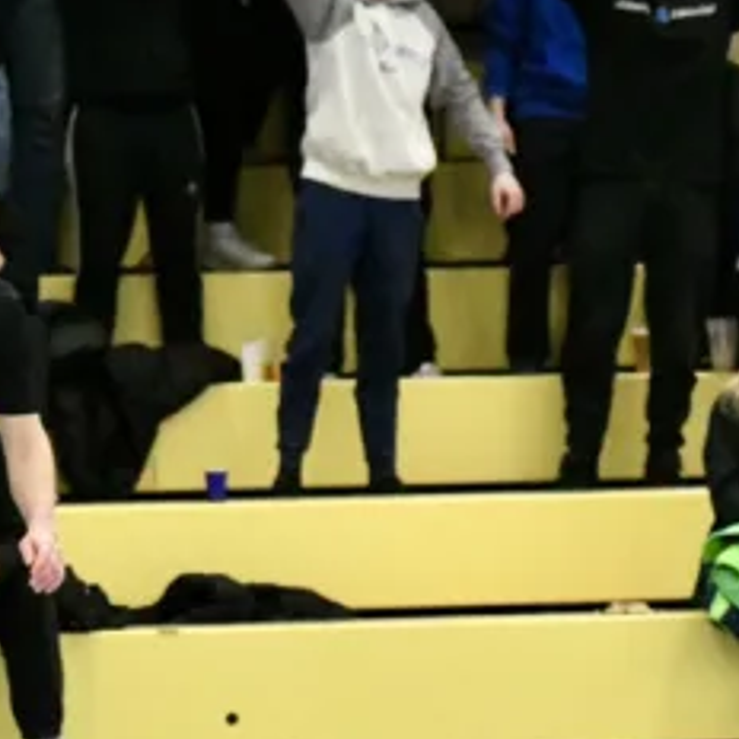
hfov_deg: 5.1
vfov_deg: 5.2
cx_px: 1185
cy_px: 307
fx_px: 8140
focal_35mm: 337
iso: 16000
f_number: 2.8
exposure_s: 1/1600
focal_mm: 90
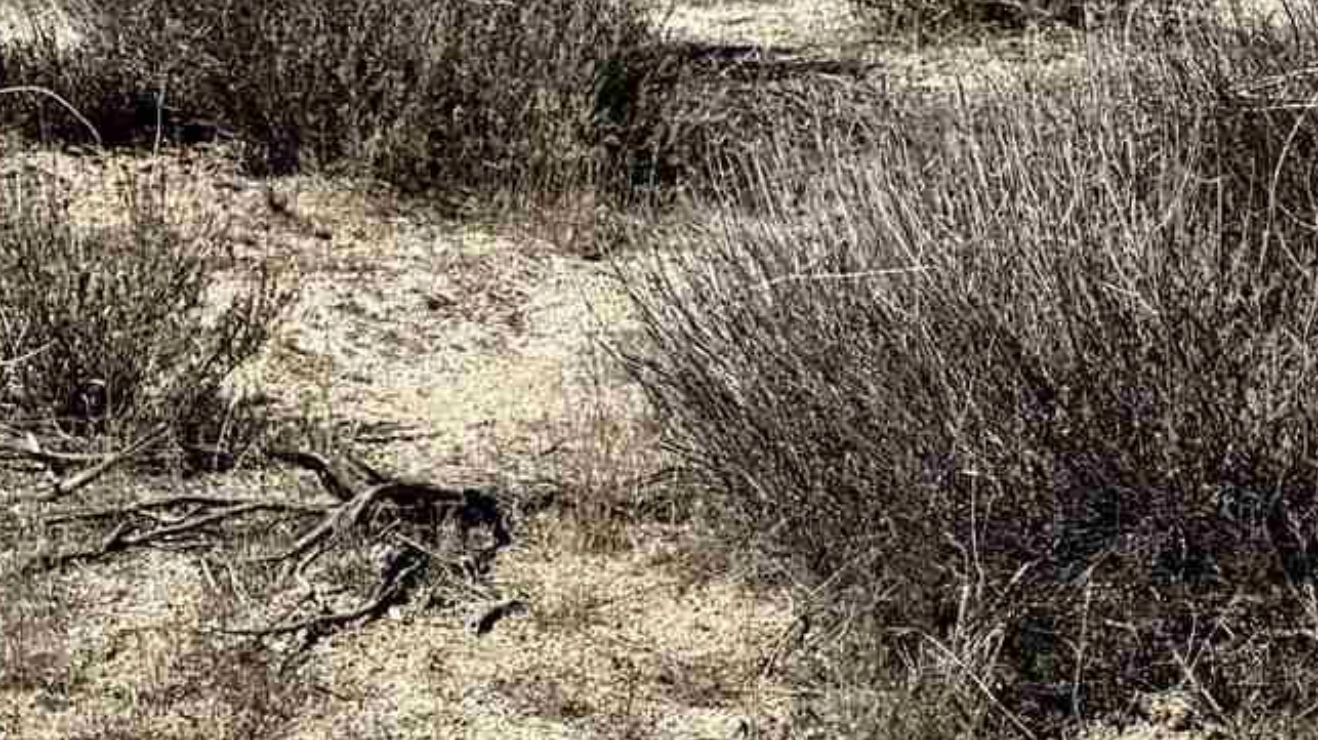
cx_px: -1078
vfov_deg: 9.5
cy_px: -269
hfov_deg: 14.9
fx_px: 4367
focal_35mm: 125
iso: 80
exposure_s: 1/6173
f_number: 1.78
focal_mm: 6.76
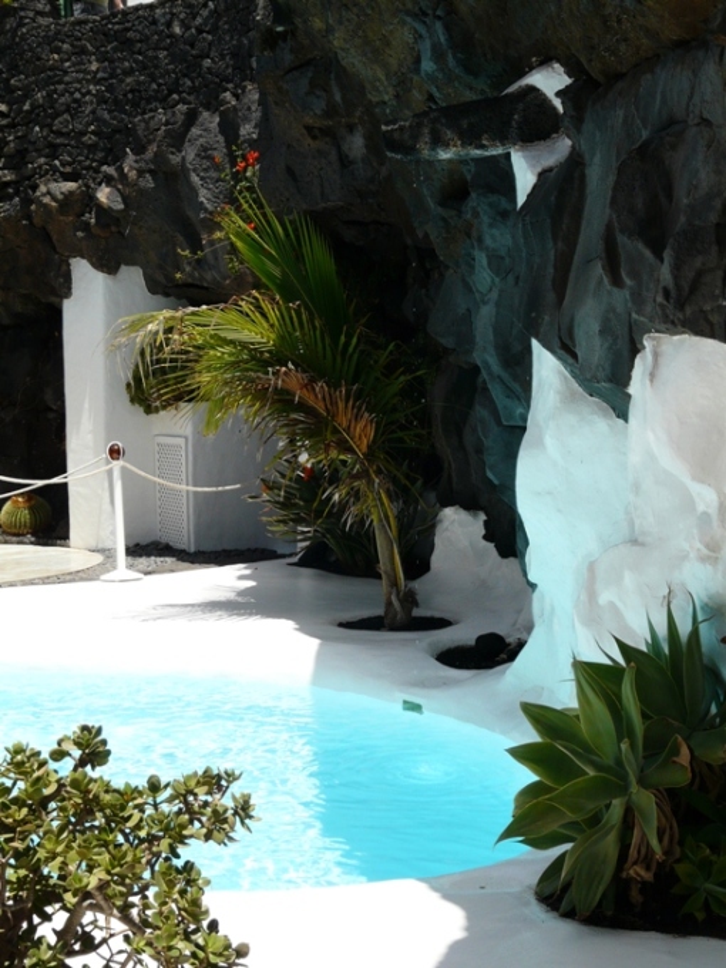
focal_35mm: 58
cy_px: 484
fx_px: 1622
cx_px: 363
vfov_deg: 33.2
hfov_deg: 25.2
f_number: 5.6
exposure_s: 1/400
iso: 100
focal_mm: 9.5
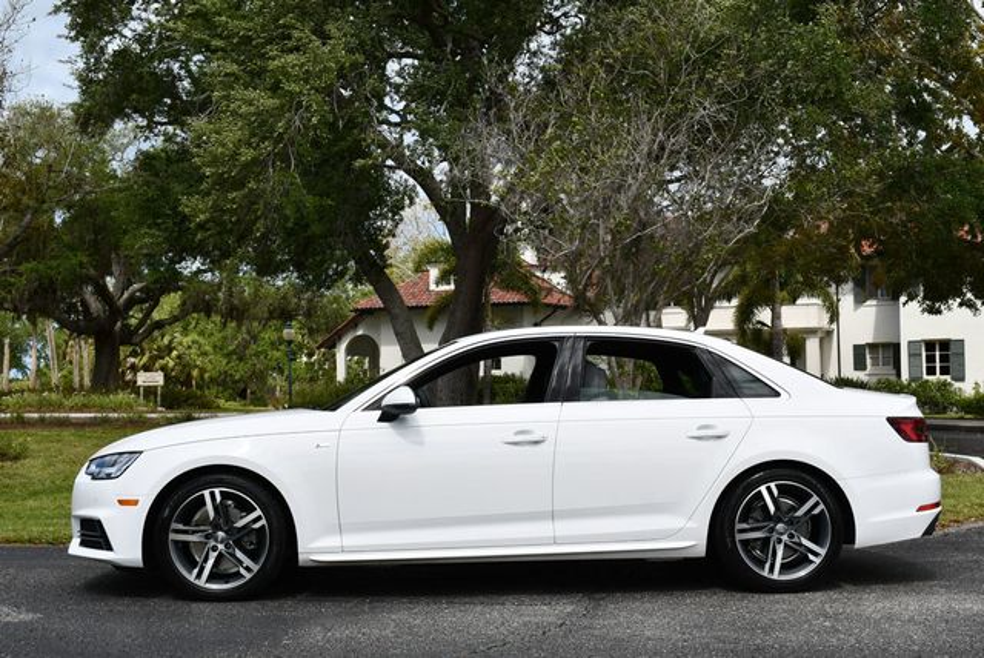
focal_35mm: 48
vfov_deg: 28.1
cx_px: 492
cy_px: 329
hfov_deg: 41.1
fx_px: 1313
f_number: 9
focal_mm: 24
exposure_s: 1/320
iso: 100
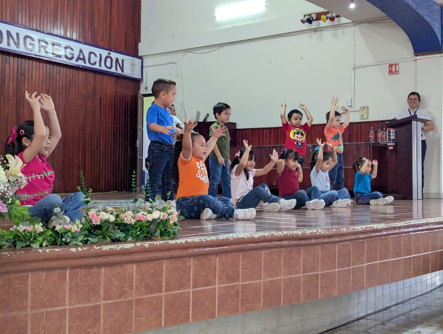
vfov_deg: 30.3
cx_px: 222
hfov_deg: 39.6
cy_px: 167
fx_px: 615
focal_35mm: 48
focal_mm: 6.81
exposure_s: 1/520
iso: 1213
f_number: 1.85
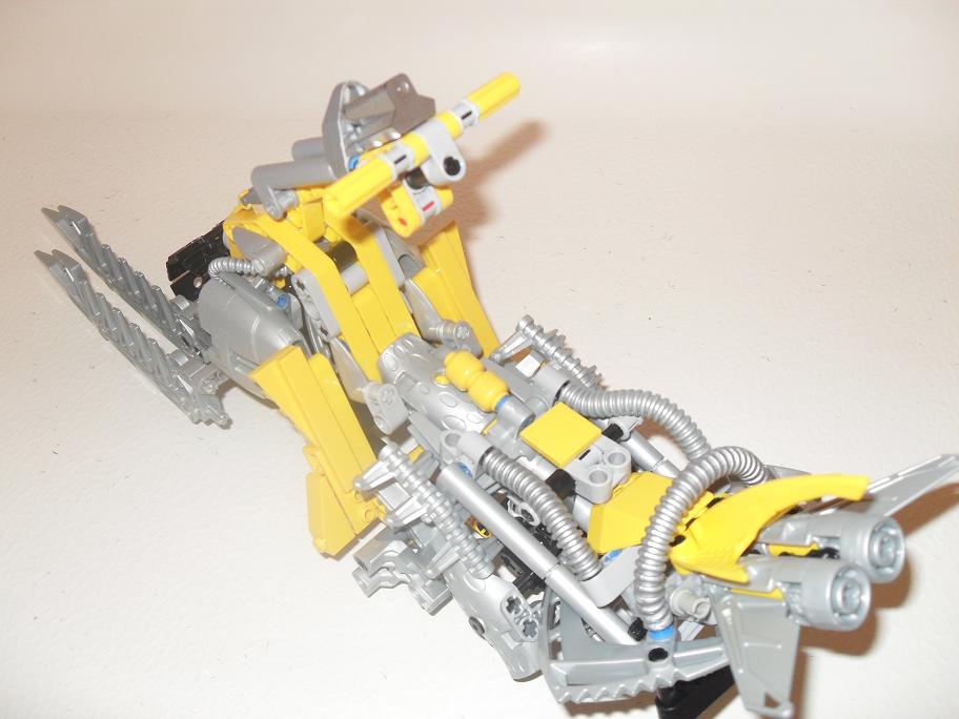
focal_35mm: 35
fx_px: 970
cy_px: 360
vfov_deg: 40.7
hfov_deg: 52.6
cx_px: 480
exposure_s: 1/45
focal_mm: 6.2
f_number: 2.8
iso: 200
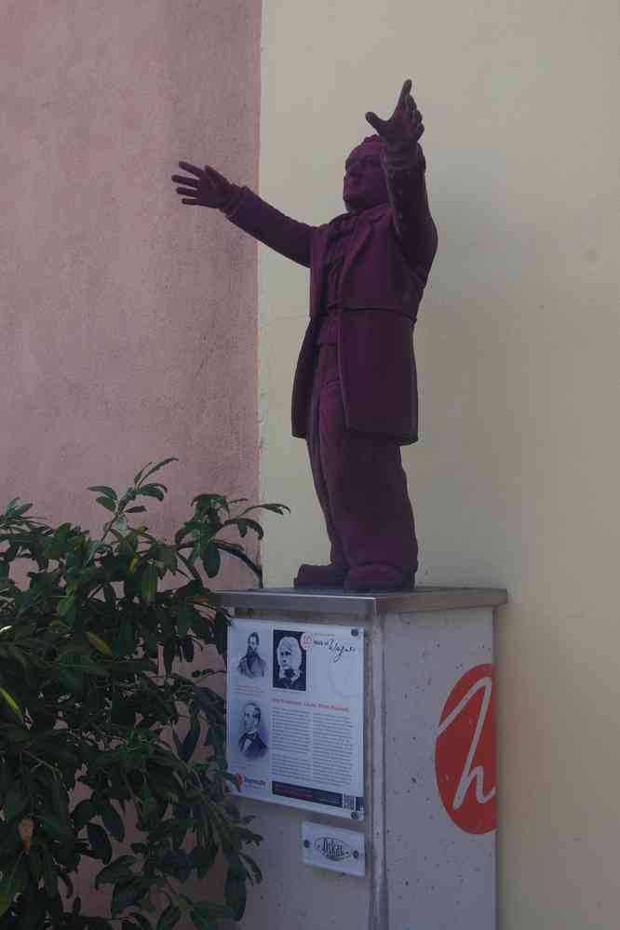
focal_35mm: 50
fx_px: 1279
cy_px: 465
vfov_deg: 40.0
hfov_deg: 27.3
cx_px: 310
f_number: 9
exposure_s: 1/60
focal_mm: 33
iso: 200
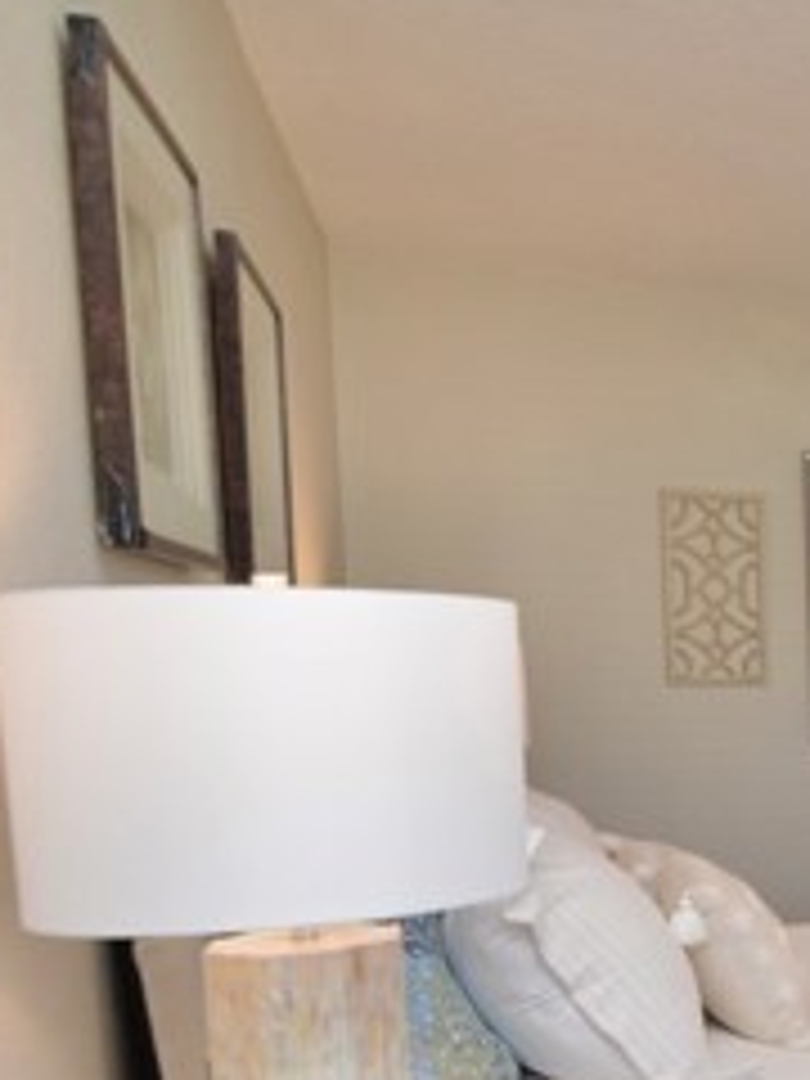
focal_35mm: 42
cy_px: 794
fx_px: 1319
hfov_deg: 24.1
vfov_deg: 43.3
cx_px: 1305
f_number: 4.5
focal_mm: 11
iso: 400
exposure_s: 1/80
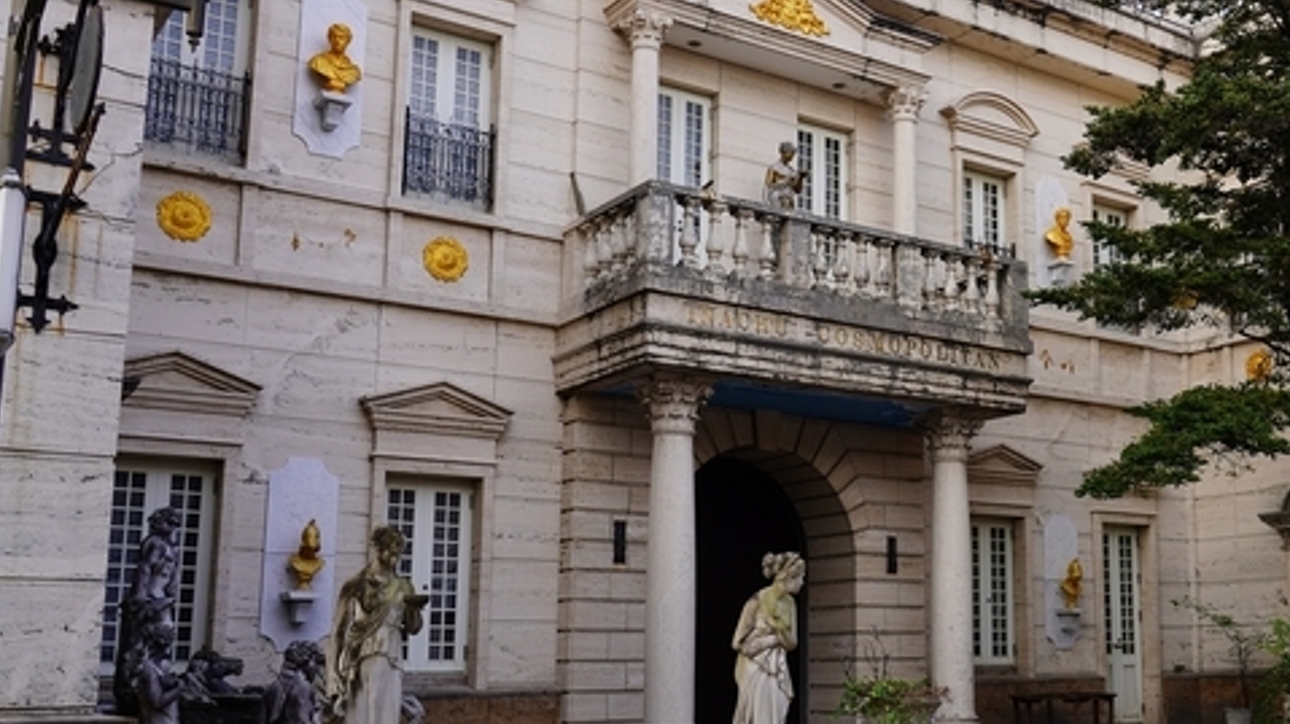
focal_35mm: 42
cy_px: 413
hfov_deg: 46.8
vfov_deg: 28.3
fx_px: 1436
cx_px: 953
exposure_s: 1/100
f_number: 7.1
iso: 100
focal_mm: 24
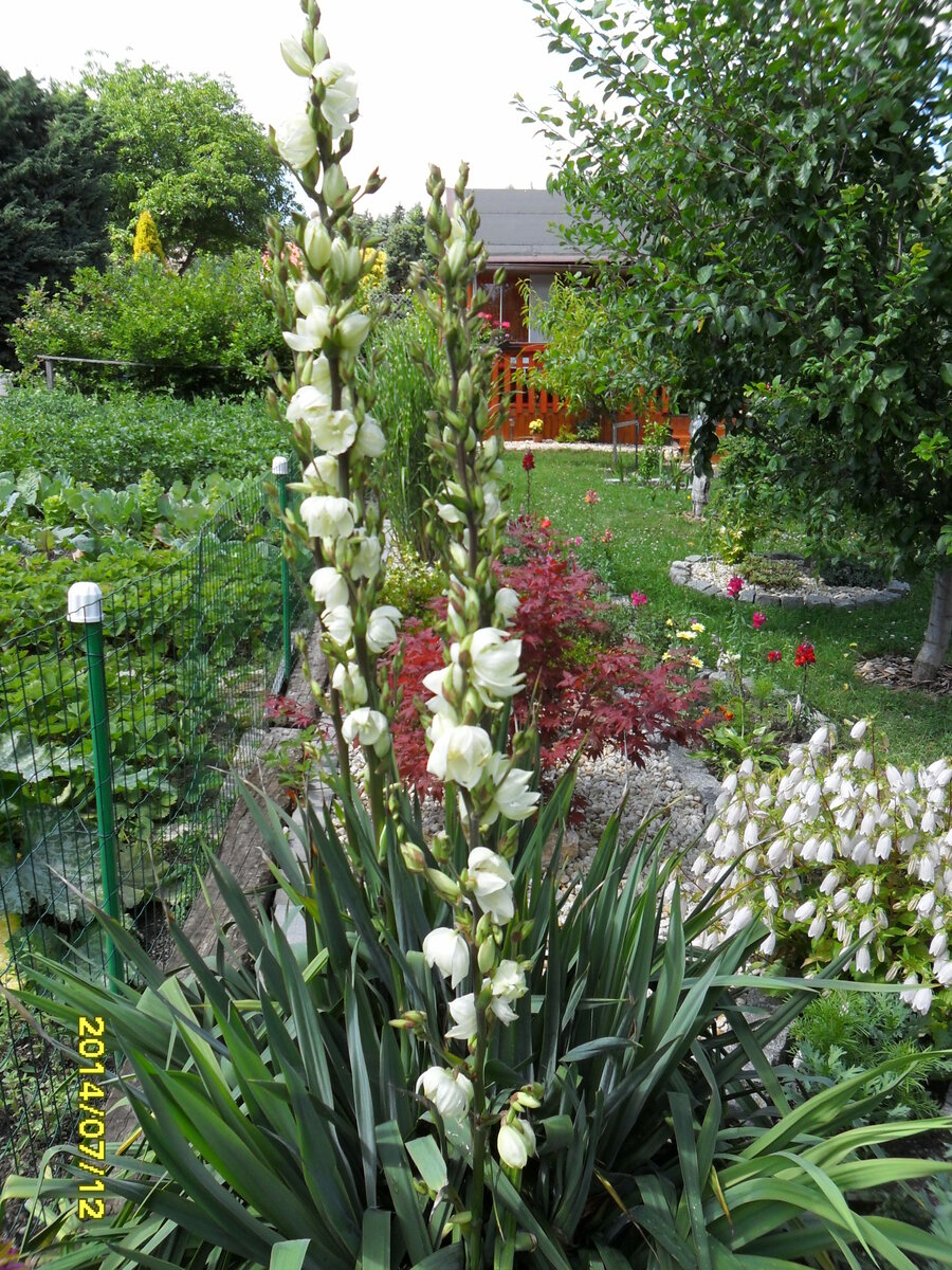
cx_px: 476
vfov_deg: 65.3
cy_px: 635
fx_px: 990
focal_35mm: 27
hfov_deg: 51.4
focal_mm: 4.9
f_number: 3.5
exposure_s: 1/250
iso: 100
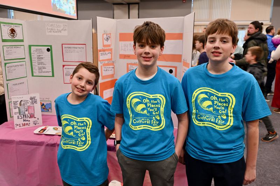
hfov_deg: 61.1
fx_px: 237
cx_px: 140
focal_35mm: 30
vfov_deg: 42.9
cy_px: 93
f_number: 5.6
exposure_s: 1/60
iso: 2200
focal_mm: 30.5
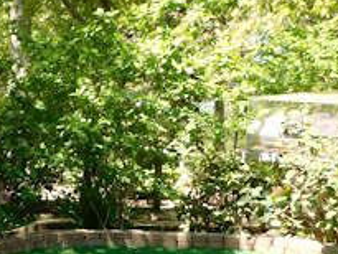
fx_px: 928
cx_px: -145
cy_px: 261
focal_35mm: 95
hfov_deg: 18.6
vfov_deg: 15.3
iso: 125
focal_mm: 5.3
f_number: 3.2
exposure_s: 1/250
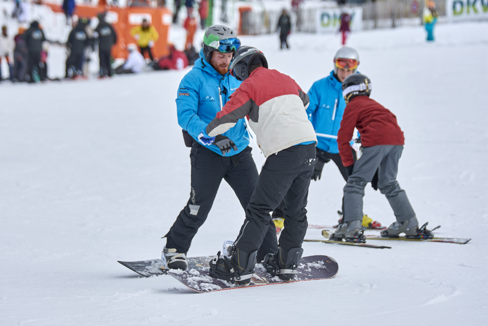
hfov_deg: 11.0
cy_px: 163
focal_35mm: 188
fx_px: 2542
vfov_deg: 7.3
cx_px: 244
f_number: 3.5
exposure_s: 1/640
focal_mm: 125
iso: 100
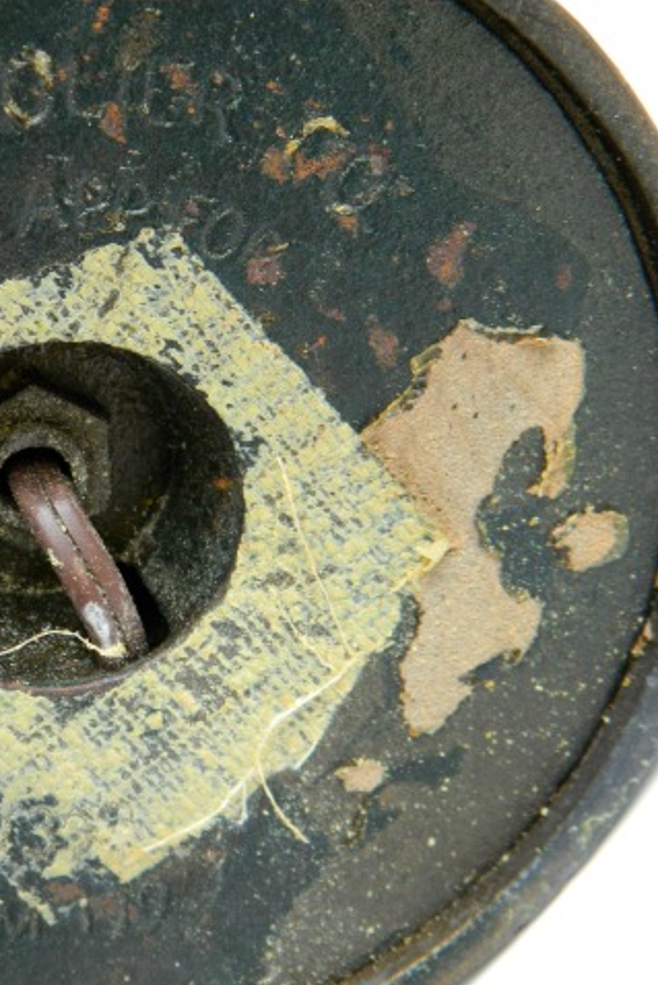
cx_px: 70
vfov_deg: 17.5
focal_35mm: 117
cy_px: 492
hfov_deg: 11.6
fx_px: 3205
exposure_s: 1/50
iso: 125
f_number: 4.2
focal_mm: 15.1
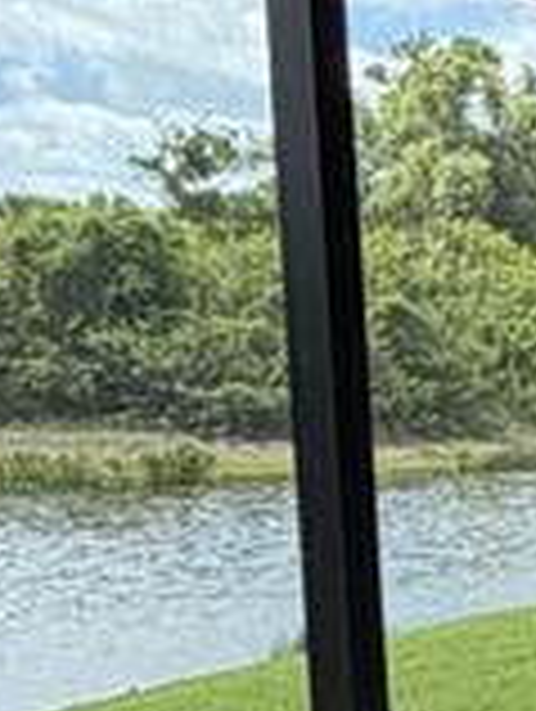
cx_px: 1234
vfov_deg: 18.1
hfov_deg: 11.7
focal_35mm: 106
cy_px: 675
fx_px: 2183
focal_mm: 2.22
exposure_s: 1/370
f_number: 2.2
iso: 50
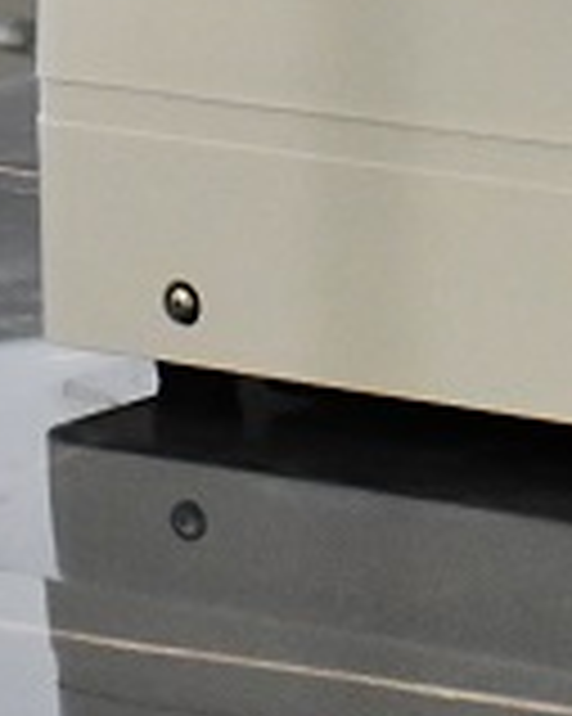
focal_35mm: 334
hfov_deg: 4.5
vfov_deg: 5.7
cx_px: 1693
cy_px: -576
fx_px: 7075
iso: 3200
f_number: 4.5
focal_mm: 42
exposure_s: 1/125
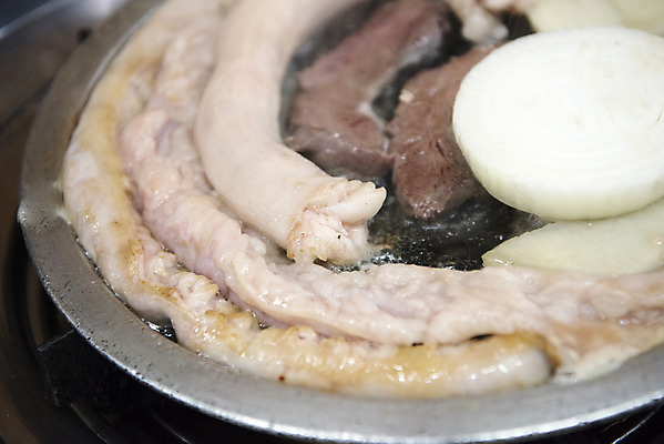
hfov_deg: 28.8
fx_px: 1292
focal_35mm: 70
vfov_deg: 19.5
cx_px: 332
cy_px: 222
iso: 1600
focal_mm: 70
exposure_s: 1/125
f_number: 4
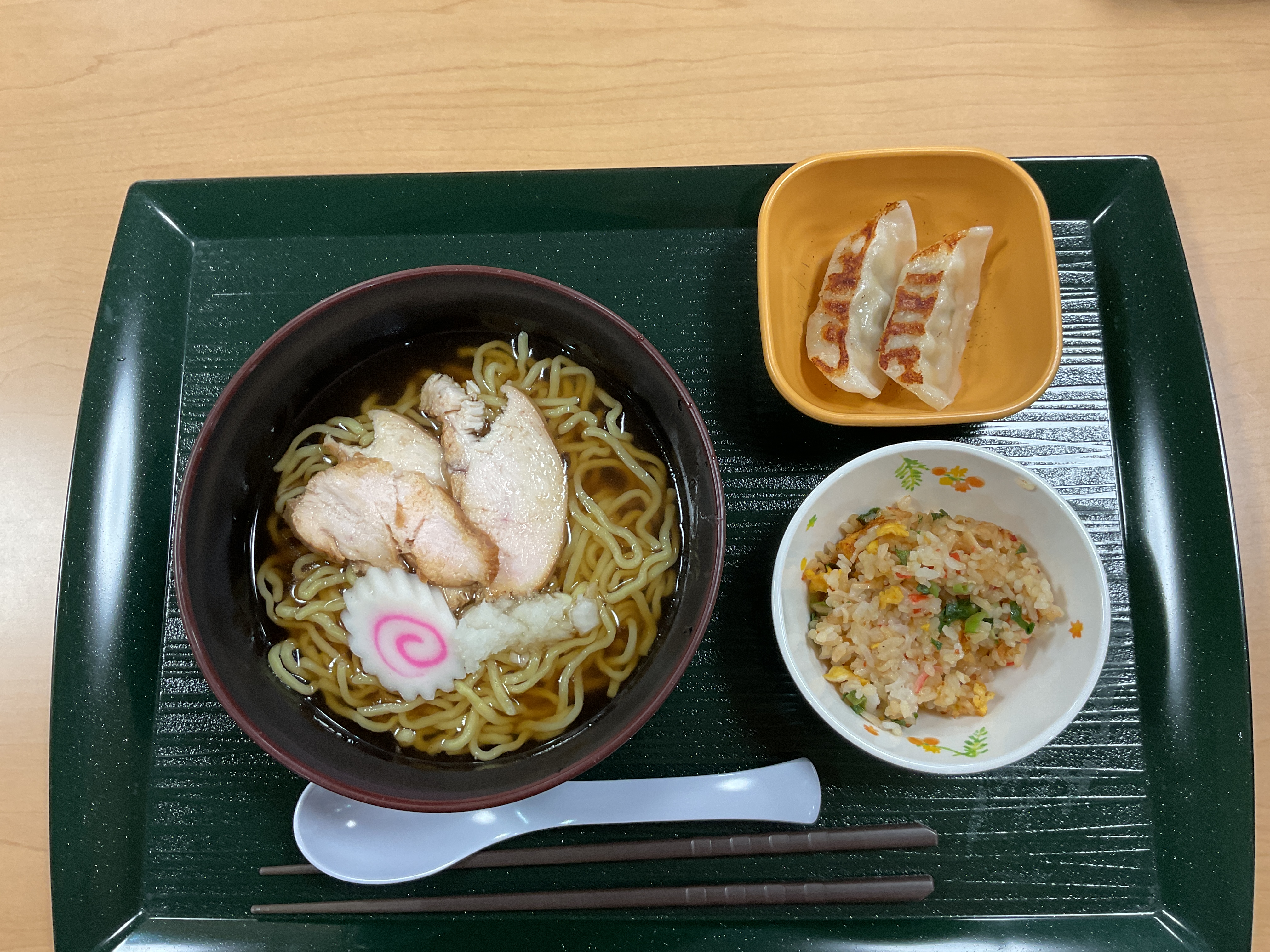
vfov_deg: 48.2
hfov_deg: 61.7
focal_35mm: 29
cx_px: 635
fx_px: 1064
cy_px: 476
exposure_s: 1/50
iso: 50
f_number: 1.8
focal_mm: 3
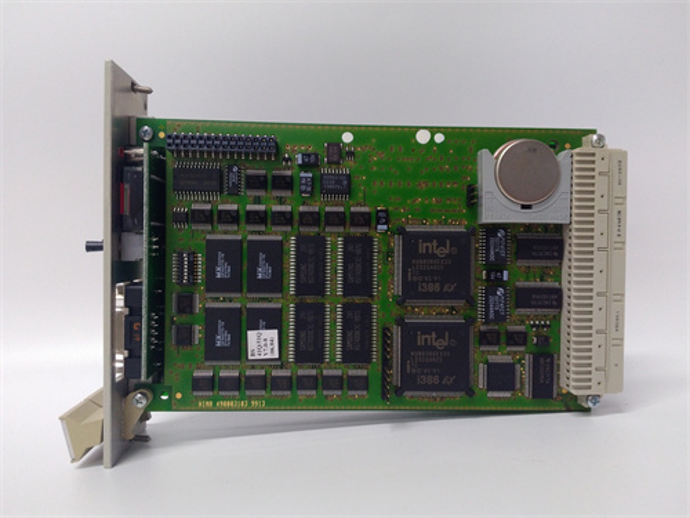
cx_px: 345
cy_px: 259
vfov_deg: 51.4
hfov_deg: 65.3
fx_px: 538
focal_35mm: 27
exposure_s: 1/33
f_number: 2
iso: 269
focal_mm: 3.79
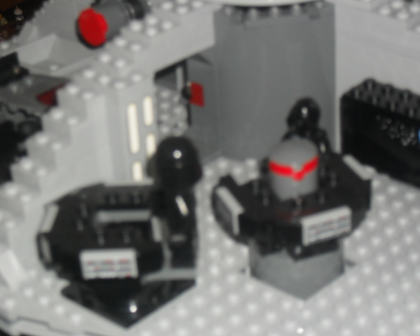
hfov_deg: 20.4
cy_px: 192
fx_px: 1169
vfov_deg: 16.4
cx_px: 248
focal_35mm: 94
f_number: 5
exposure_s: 1/60
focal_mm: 13.6
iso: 200
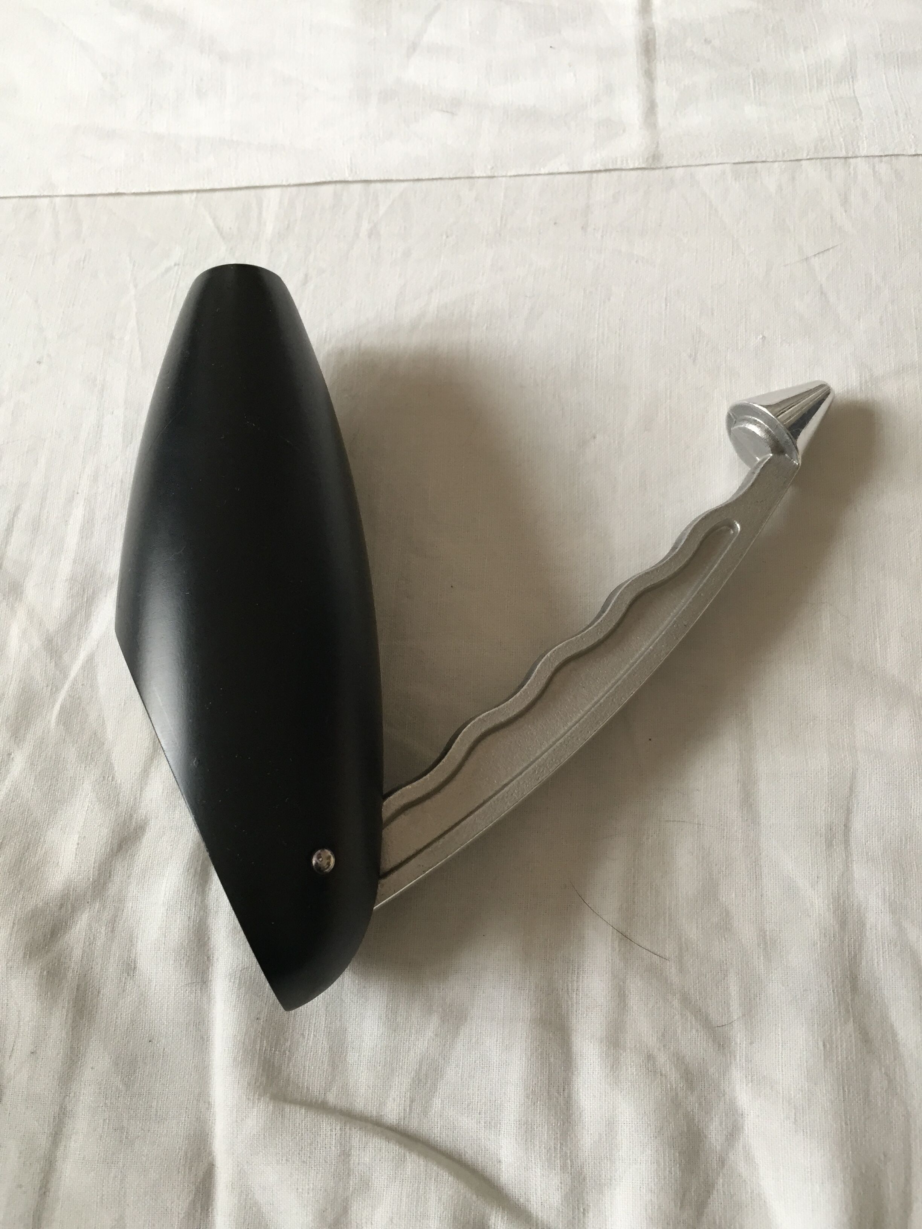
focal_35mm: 29
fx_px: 1030
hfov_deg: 48.2
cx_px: 461
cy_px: 614
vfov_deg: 61.7
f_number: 2.2
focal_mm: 4.15
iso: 125
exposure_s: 1/33
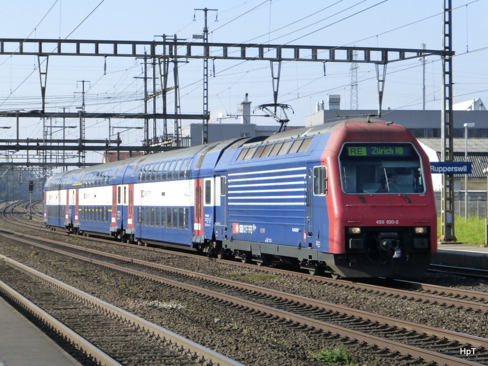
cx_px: 244
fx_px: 1790
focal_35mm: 127
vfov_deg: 11.7
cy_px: 183
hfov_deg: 15.5
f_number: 5.3
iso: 160
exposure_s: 1/320
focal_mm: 20.6
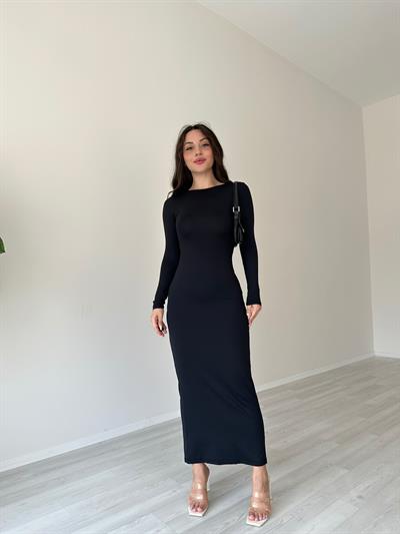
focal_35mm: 24
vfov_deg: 71.6
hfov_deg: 56.8
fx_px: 370
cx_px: 200
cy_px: 267
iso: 80
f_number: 1.78
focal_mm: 6.86
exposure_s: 1/496
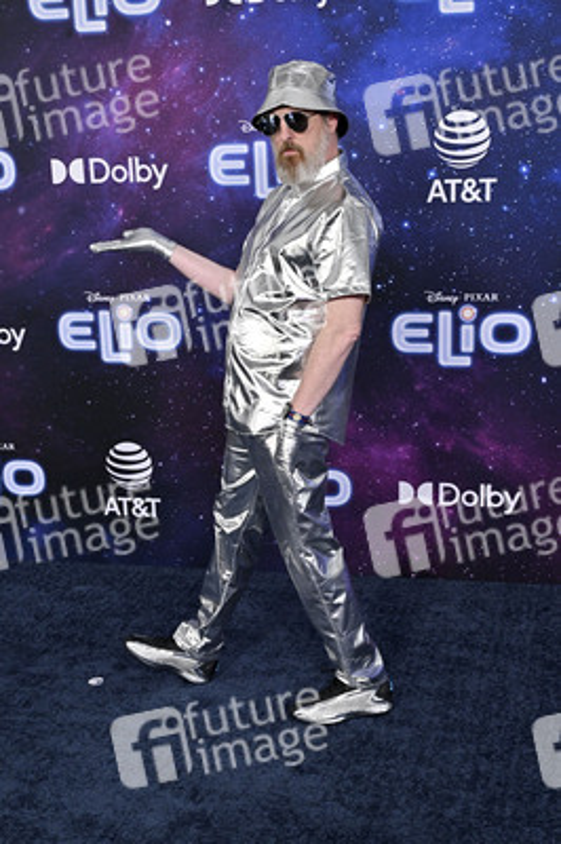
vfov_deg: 49.6
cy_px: 422
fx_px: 913
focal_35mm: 39
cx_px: 280
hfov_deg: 34.2
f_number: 5.6
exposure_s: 1/320
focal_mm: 39
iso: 1600
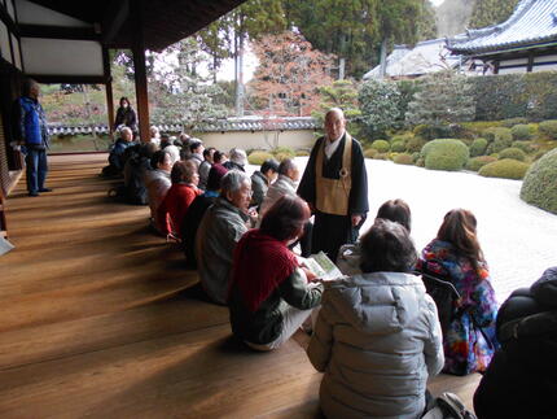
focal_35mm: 26
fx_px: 419
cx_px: 278
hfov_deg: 67.3
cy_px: 210
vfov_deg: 53.1
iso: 400
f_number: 3.2
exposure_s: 1/250
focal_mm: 4.6
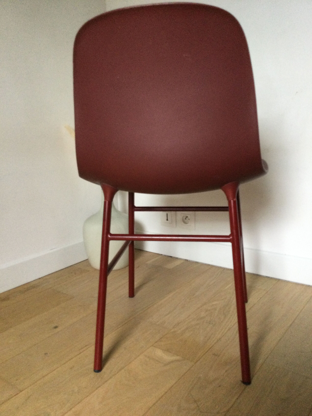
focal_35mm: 31
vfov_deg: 58.4
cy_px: 208
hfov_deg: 45.4
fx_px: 373
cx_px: 156
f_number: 2.4
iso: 200
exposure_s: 1/33
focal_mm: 3.3
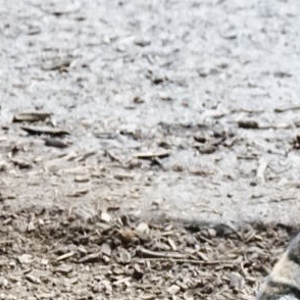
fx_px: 2268
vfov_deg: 7.6
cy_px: 239
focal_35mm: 231
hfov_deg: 7.3
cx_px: 609
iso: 3200
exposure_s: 1/100
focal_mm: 33
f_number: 5
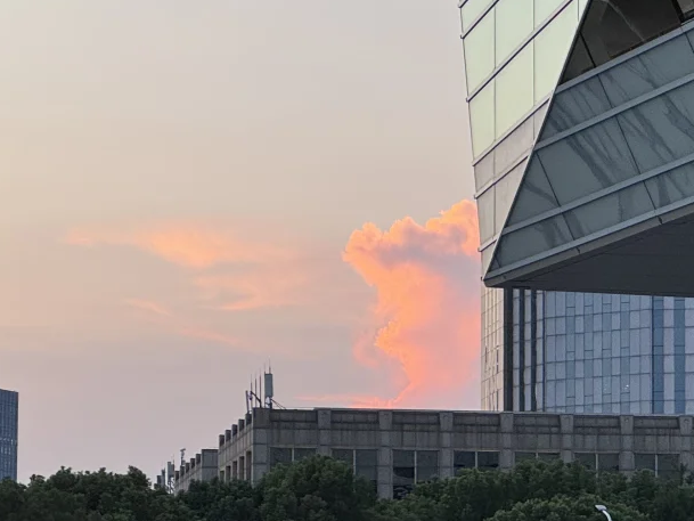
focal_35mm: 182
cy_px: 296
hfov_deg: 10.9
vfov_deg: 8.2
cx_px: 448
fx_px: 3650
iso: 50
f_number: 2.8
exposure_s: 1/99
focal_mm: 9
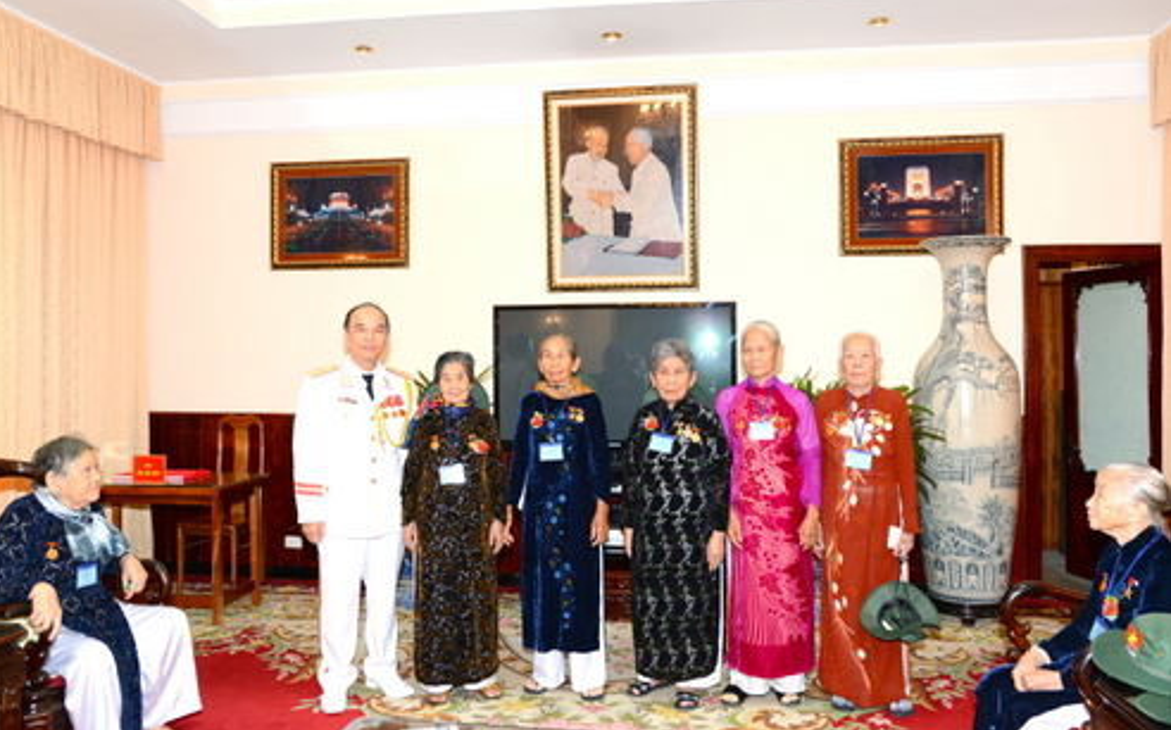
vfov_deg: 44.5
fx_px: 893
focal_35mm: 28
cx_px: 581
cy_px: 350
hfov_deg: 66.5
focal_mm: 27
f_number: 5.6
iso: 400
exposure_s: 1/60
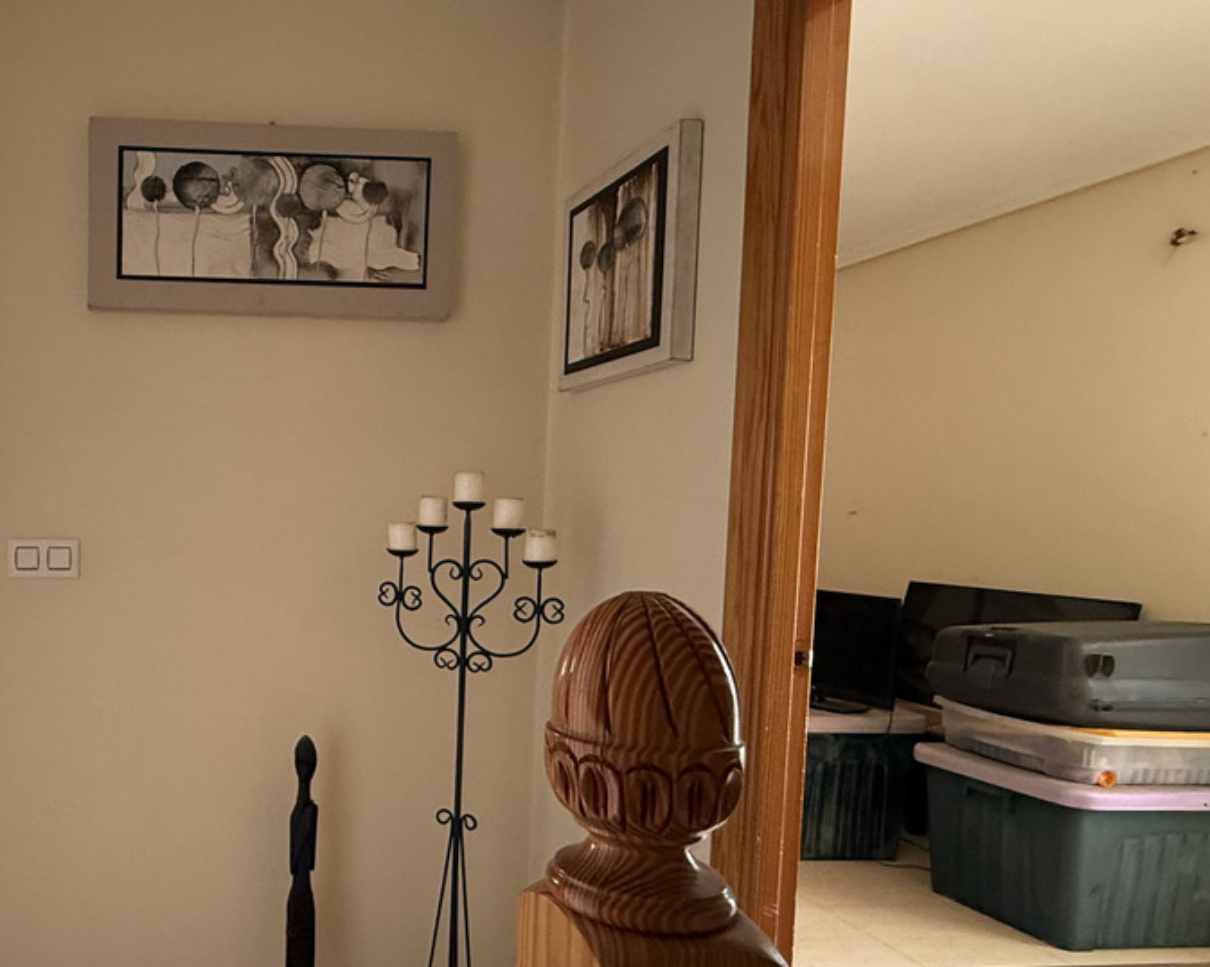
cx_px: 185
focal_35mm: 26
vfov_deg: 54.6
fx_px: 931
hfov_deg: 59.0
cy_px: 568
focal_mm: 2.22
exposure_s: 1/68
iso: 320
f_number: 2.2
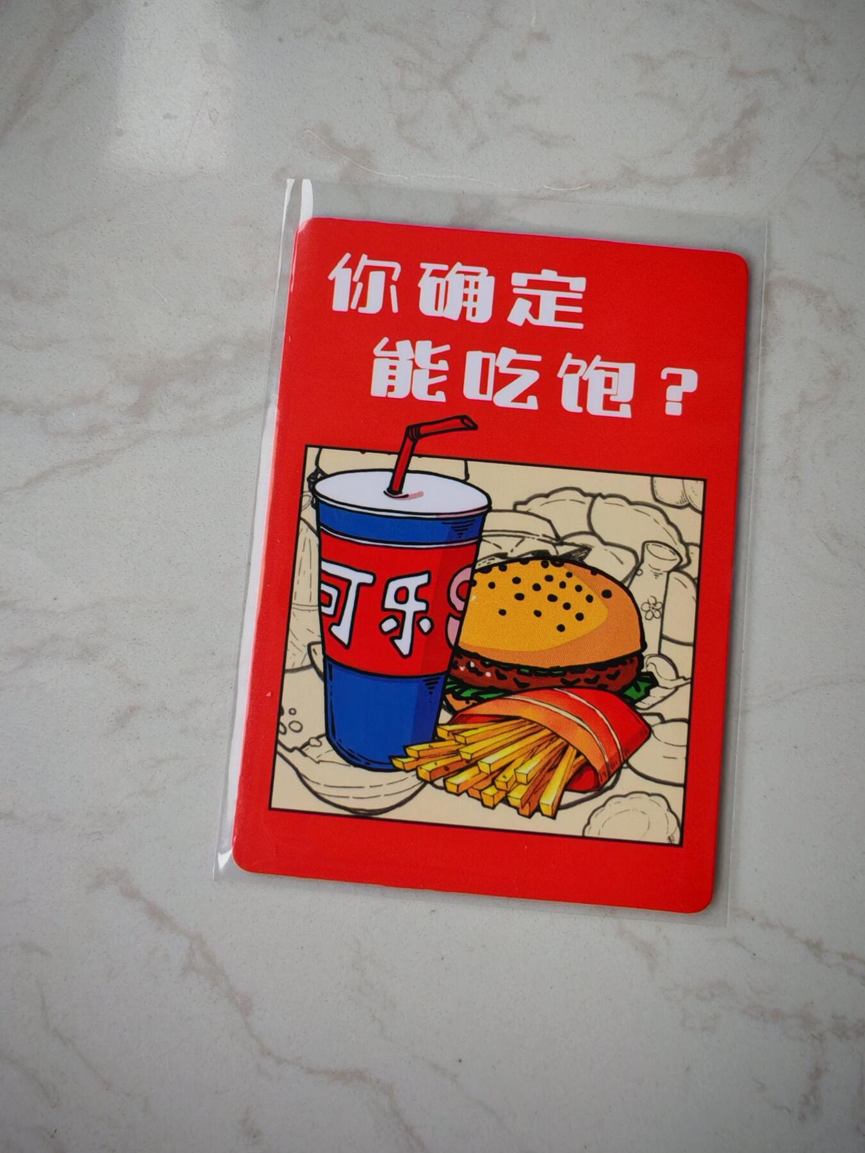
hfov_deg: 51.4
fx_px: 900
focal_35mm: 27
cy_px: 576
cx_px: 432
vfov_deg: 65.3
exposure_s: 1/110
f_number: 2.2
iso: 50
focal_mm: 1.96
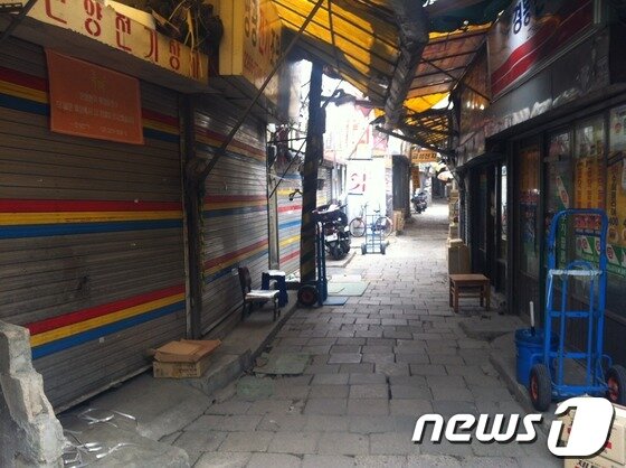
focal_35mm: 35
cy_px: 234
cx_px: 313
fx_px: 632
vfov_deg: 40.6
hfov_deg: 52.7
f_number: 2.8
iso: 80
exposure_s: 1/17
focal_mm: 3.85
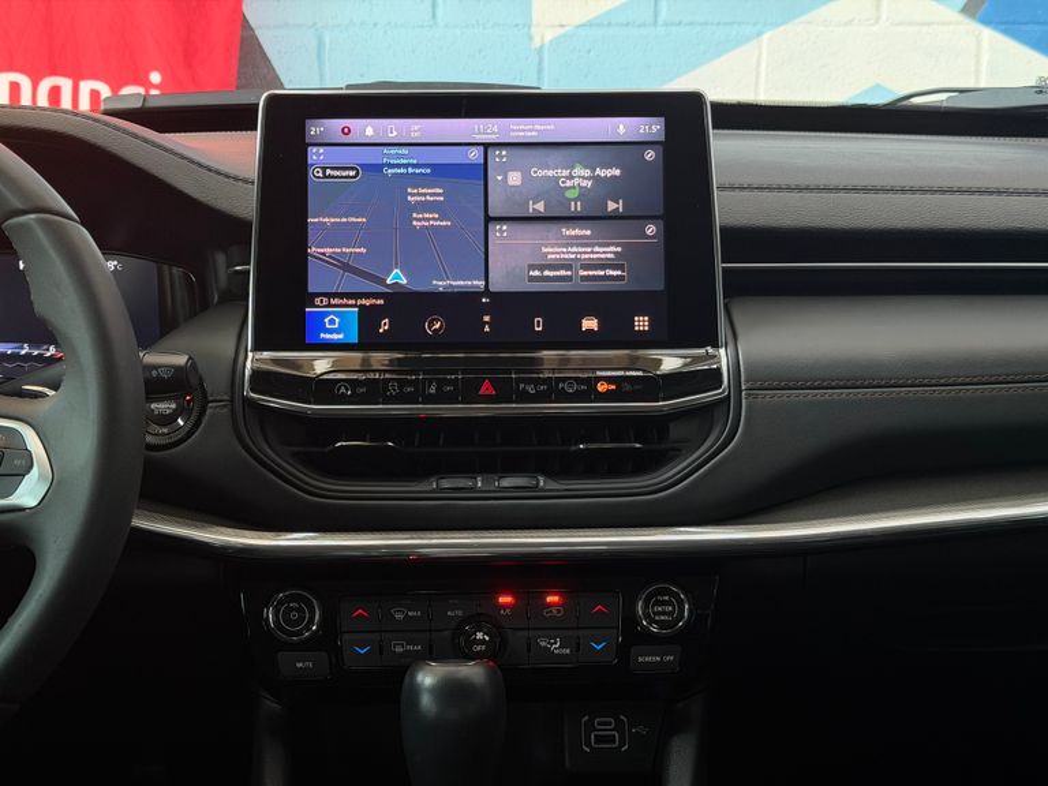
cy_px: 393
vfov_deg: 30.3
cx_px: 524
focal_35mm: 48
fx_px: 1453
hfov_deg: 39.7
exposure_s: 1/60
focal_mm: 6.76
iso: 250
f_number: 1.78
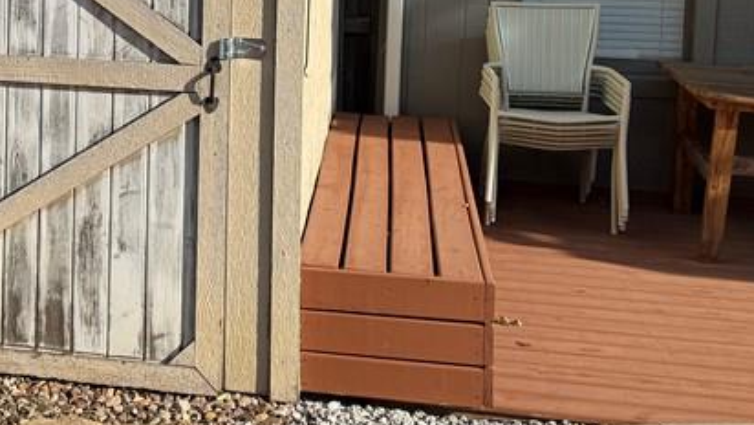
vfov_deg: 18.0
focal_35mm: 65
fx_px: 1300
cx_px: 15
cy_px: -20
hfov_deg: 30.3
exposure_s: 1/4950
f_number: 1.78
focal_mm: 6.76
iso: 80
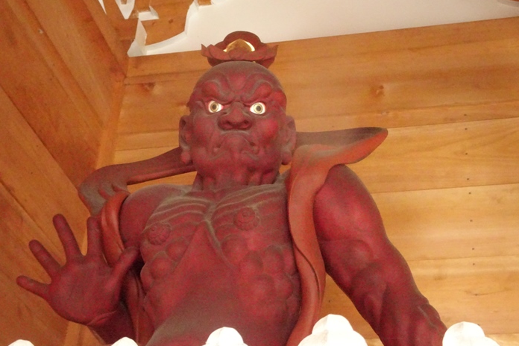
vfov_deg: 19.7
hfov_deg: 29.2
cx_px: 260
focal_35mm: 69
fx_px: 995
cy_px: 166
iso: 3200
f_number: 4.5
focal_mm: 11.32
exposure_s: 1/40
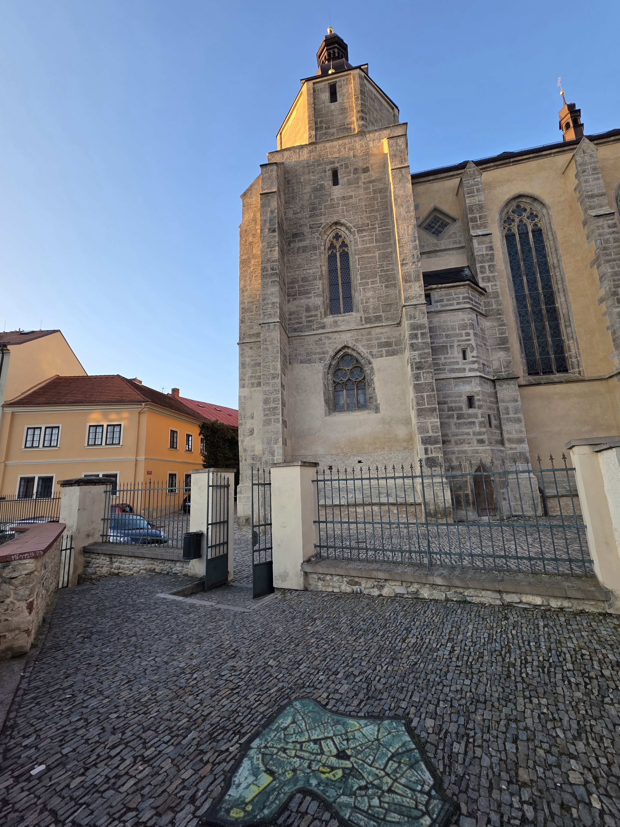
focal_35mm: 13
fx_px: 311
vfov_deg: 106.2
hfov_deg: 89.9
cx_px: 310
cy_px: 414
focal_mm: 2.2
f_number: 1.9
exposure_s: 1/312
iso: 40
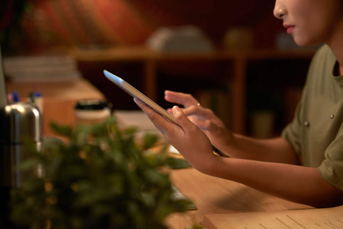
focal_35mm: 85
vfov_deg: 16.1
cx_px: 172
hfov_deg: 23.9
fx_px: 810
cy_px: 114
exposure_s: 1/90
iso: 280
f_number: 2.8
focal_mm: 85
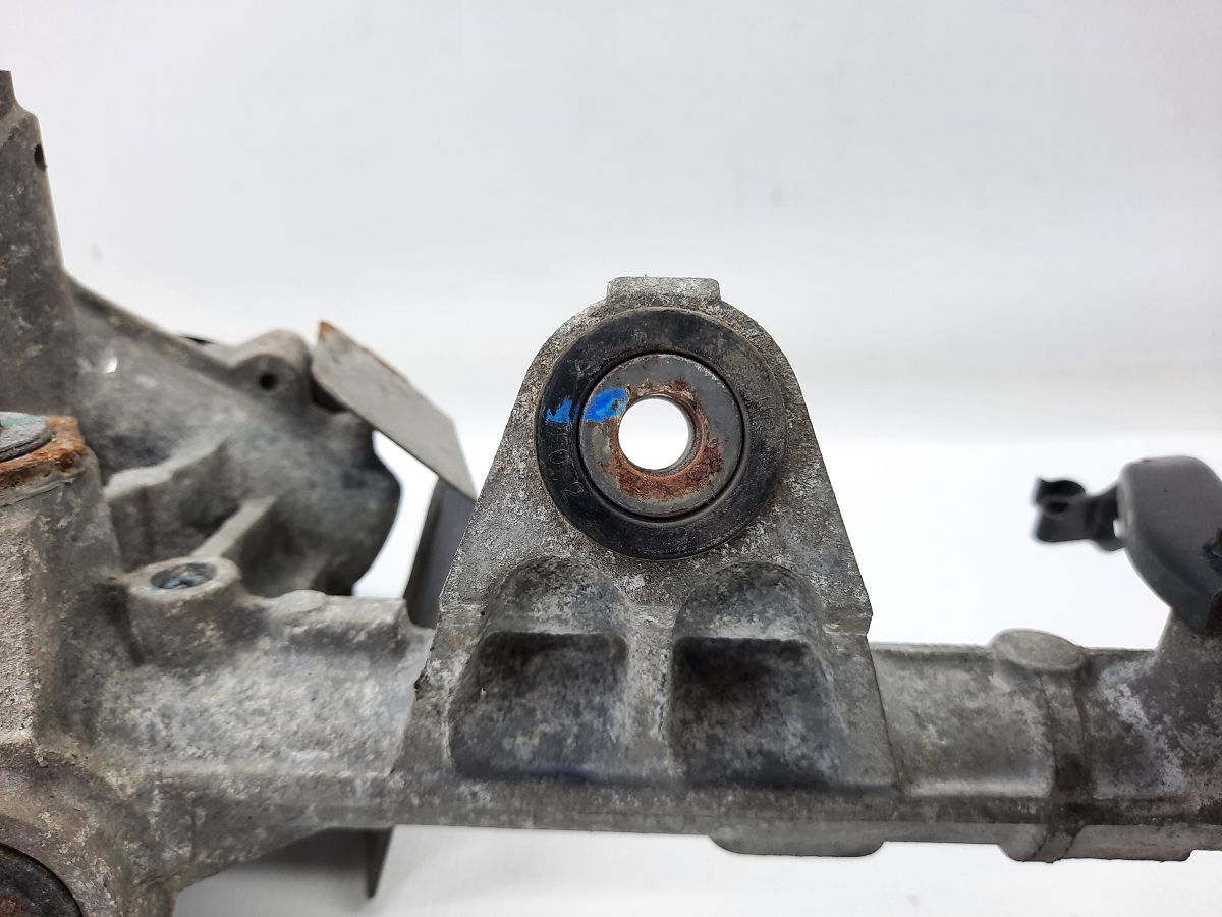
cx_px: 611
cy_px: 458
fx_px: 883
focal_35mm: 25
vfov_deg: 54.9
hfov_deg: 69.4
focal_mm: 4.6
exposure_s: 1/50
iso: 80
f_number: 2
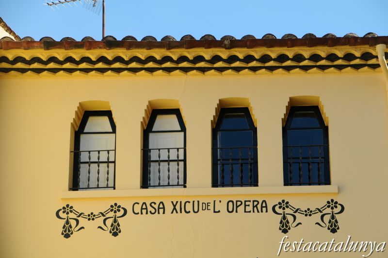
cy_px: 129
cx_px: 194
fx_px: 1614
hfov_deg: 13.7
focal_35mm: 150
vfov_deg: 9.1
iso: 200
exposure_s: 1/250
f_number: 8
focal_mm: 100
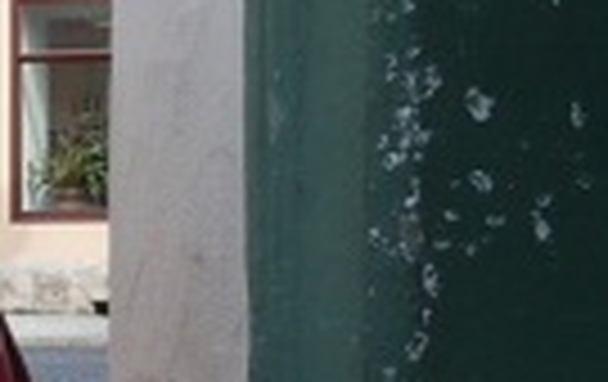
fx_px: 3188
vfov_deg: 6.8
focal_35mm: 192
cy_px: 461
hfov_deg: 10.3
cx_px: -441
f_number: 2.9
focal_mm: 6
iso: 100
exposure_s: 1/200
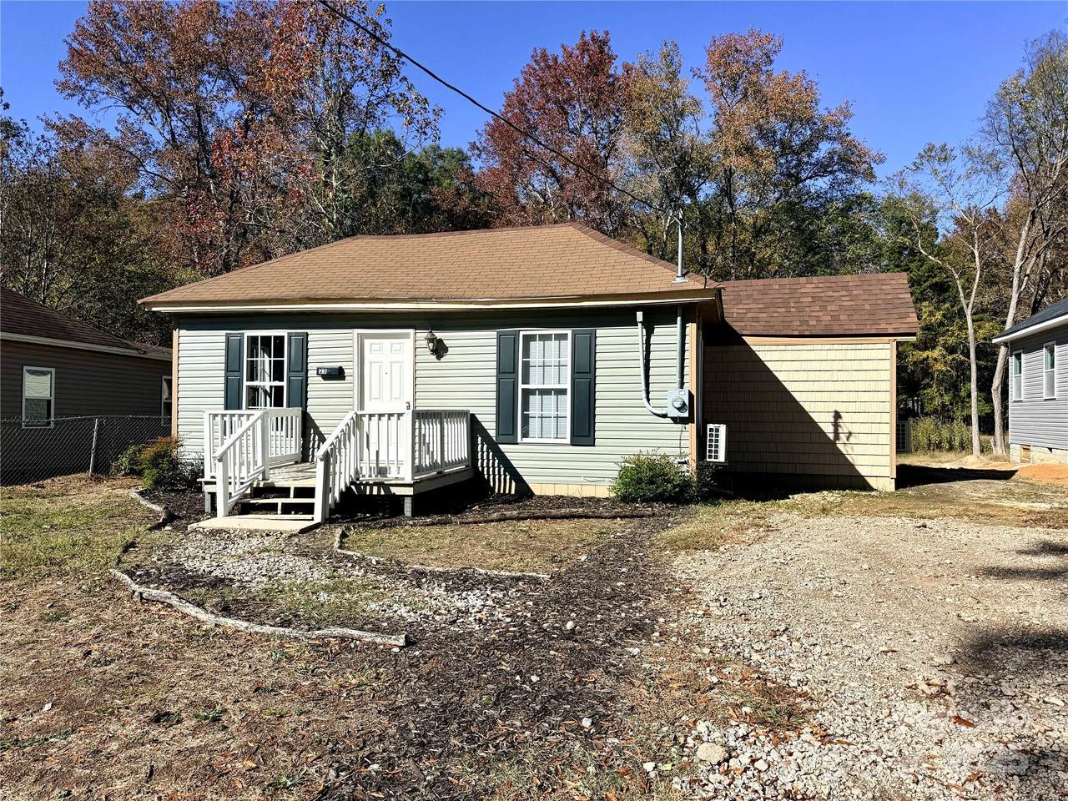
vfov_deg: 56.8
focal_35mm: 24
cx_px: 534
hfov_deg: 71.6
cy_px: 400
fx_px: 740
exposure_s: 1/7353
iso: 80
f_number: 1.78
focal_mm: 6.76
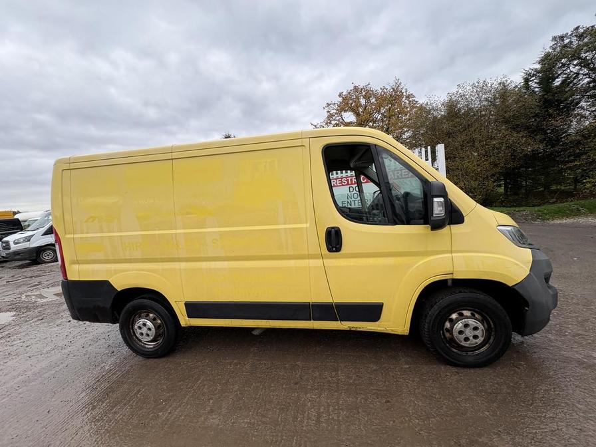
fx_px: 241
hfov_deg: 102.1
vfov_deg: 85.7
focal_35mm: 14
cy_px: 224
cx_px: 298
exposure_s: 1/357
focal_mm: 2.22
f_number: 2.2
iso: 40
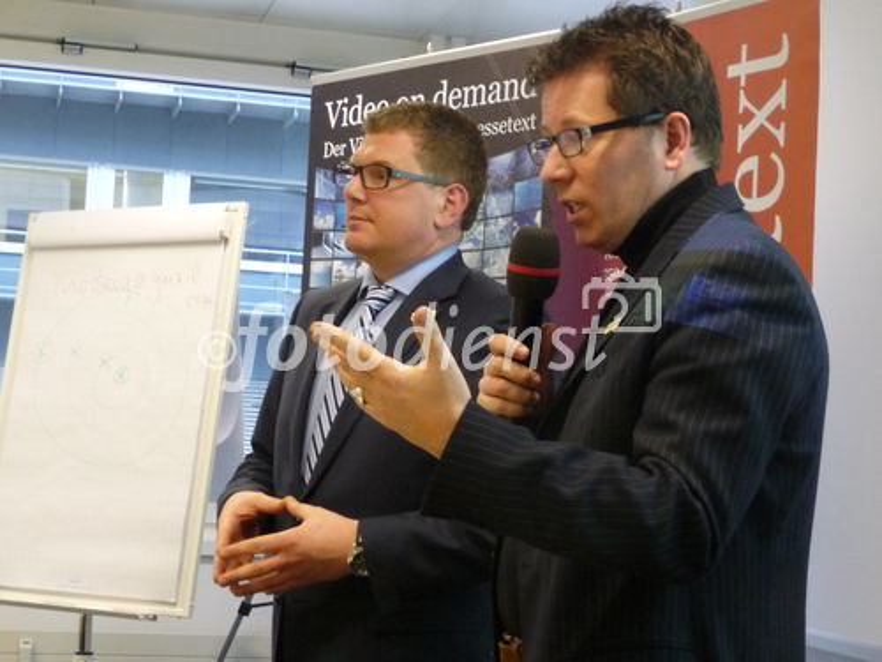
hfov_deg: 28.6
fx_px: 1733
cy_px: 331
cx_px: 441
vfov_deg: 21.6
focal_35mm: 68
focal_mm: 8.5
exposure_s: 1/10
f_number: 4.2
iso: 400
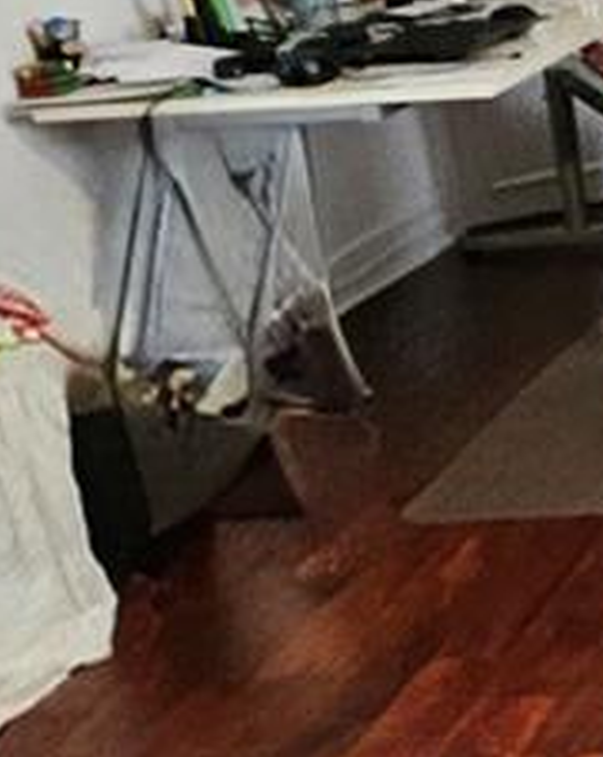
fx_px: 1922
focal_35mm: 86
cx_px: 1293
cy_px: 203
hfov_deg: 14.2
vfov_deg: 22.1
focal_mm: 1.74
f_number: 2.2
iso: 320
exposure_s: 1/30
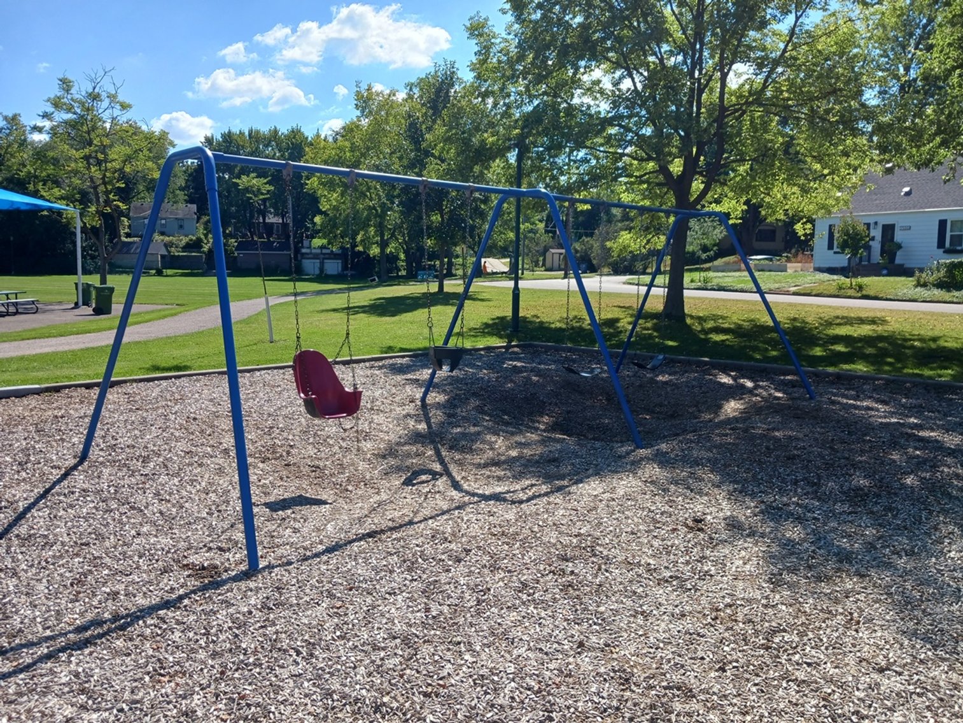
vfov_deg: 51.4
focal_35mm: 27
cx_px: 482
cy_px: 362
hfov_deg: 65.3
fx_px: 751
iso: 20
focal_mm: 4
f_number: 1.8
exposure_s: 1/293
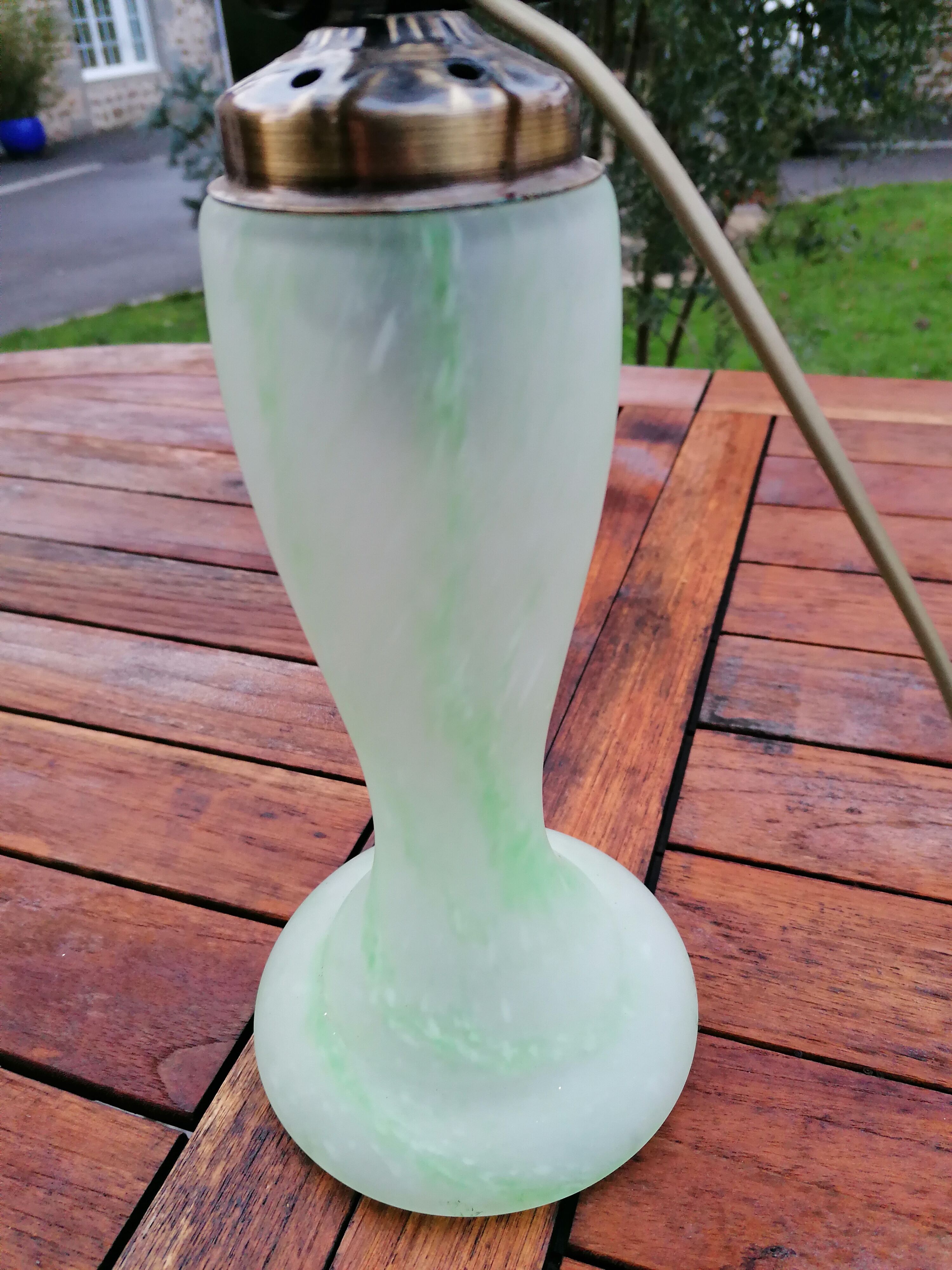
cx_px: 476
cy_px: 635
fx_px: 990
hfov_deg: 51.4
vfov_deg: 65.3
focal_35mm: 27
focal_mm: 4.75
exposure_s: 1/50
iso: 200
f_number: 1.8
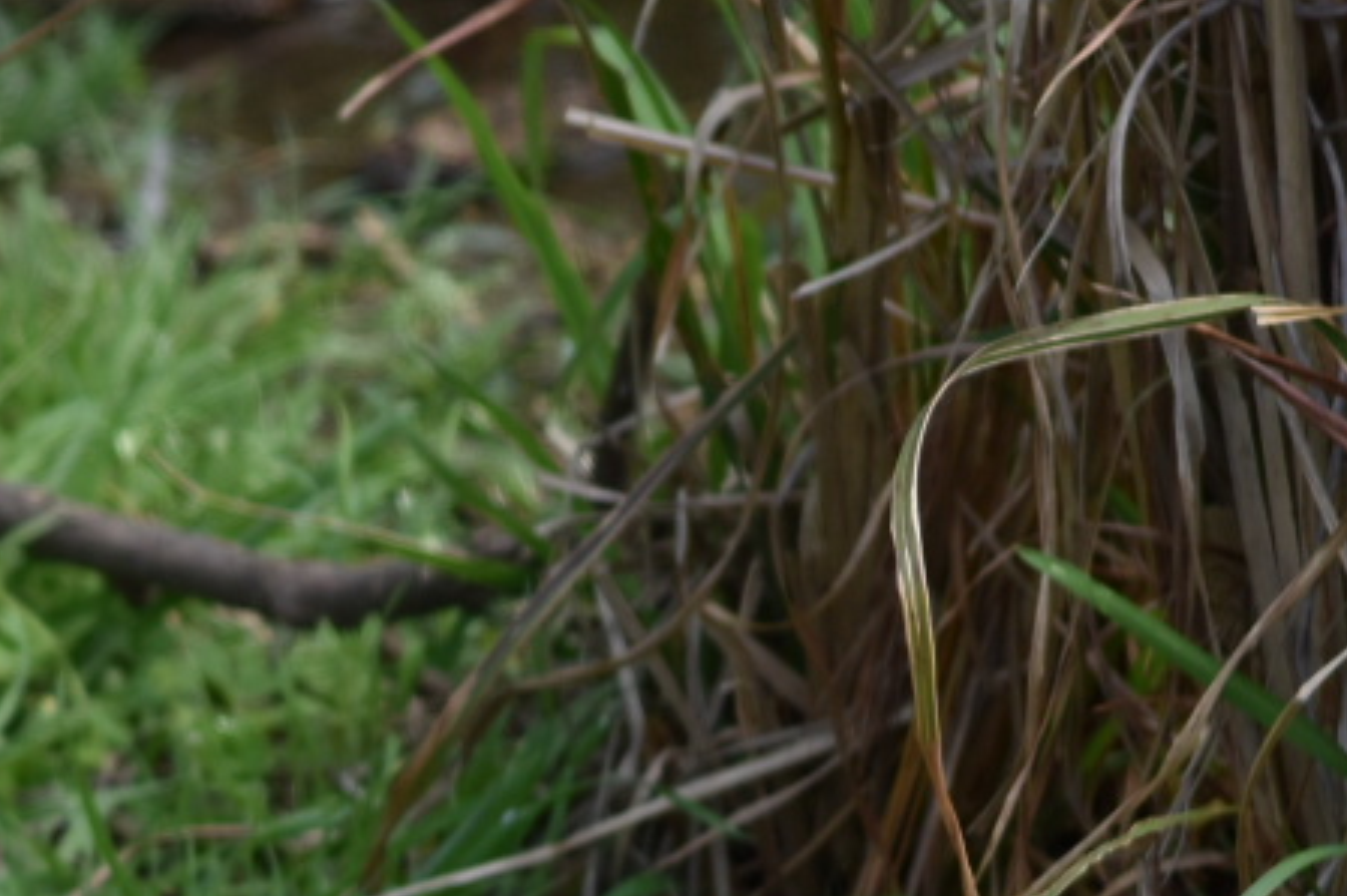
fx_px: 34509
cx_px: -213
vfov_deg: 1.5
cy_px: 1428
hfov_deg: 2.2
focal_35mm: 923
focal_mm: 170
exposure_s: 1/500
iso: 200
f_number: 5
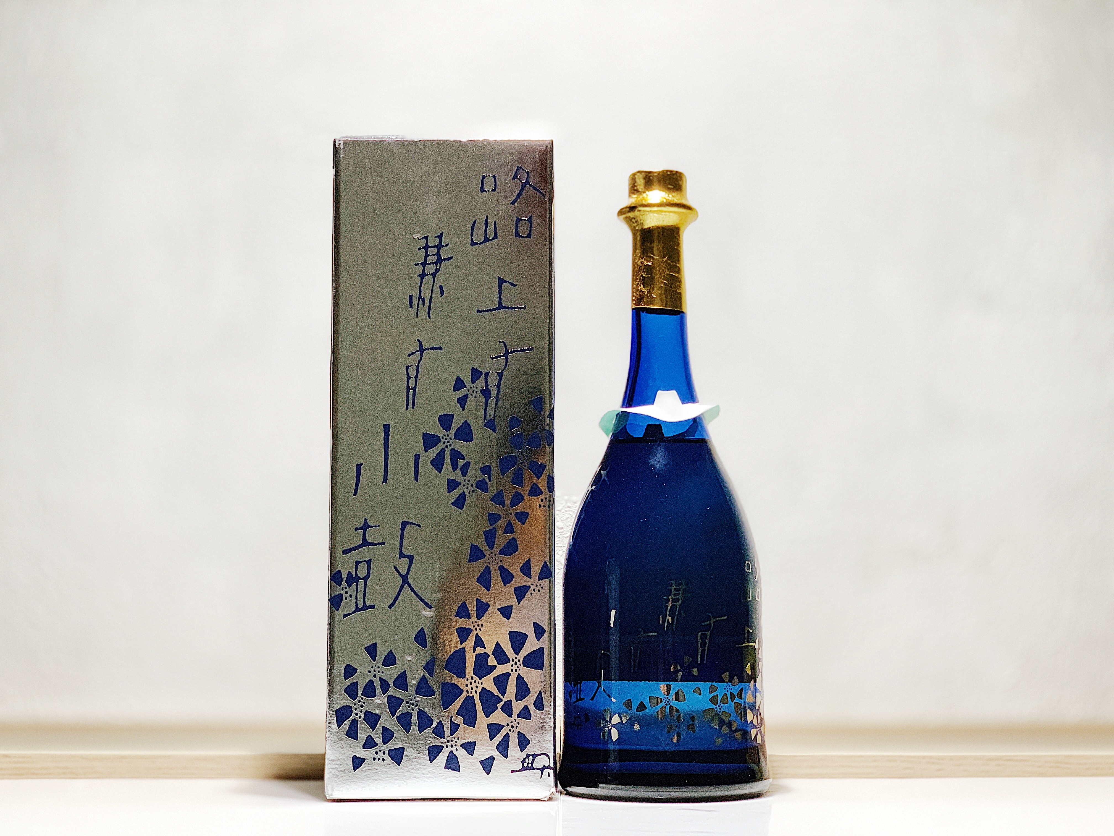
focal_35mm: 52
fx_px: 1673
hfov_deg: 36.8
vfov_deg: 28.0
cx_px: 557
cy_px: 418
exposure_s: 1/50
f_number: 2.4
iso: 160
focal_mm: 6
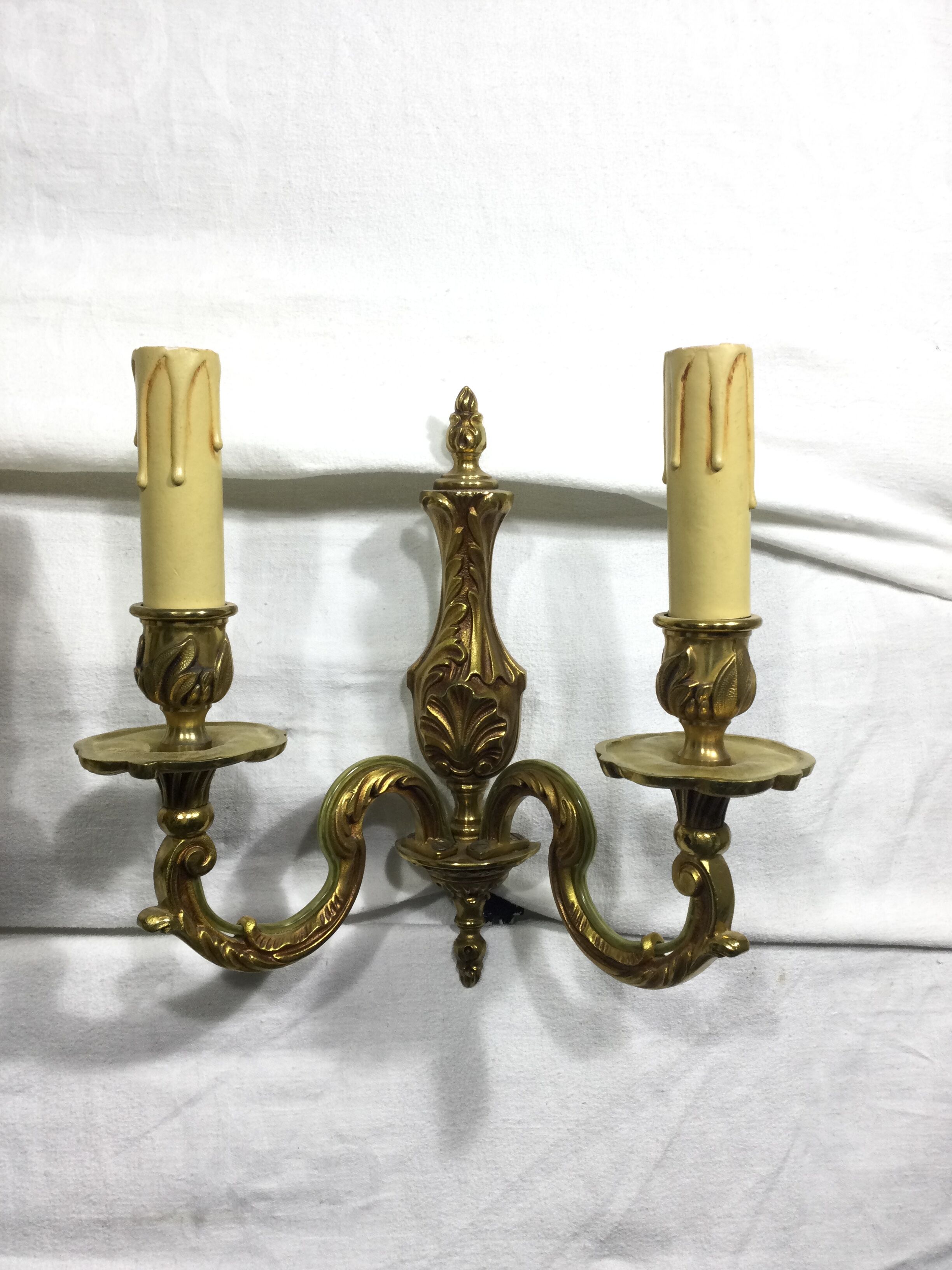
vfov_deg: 58.4
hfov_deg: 45.4
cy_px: 635
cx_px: 476
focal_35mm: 31
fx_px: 1137
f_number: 2.4
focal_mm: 3.3
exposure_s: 1/33
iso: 25
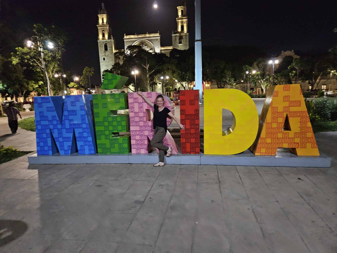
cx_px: 168
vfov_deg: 58.9
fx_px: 224
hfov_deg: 73.9
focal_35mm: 23
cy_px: 126
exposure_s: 1/60
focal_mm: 5.4
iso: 2000
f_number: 1.8
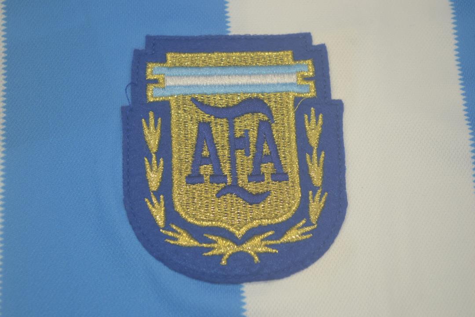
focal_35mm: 82
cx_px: 238
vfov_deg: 16.6
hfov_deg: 24.6
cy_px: 158
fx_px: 1088
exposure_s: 1/60
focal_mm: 55
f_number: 5.6
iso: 200
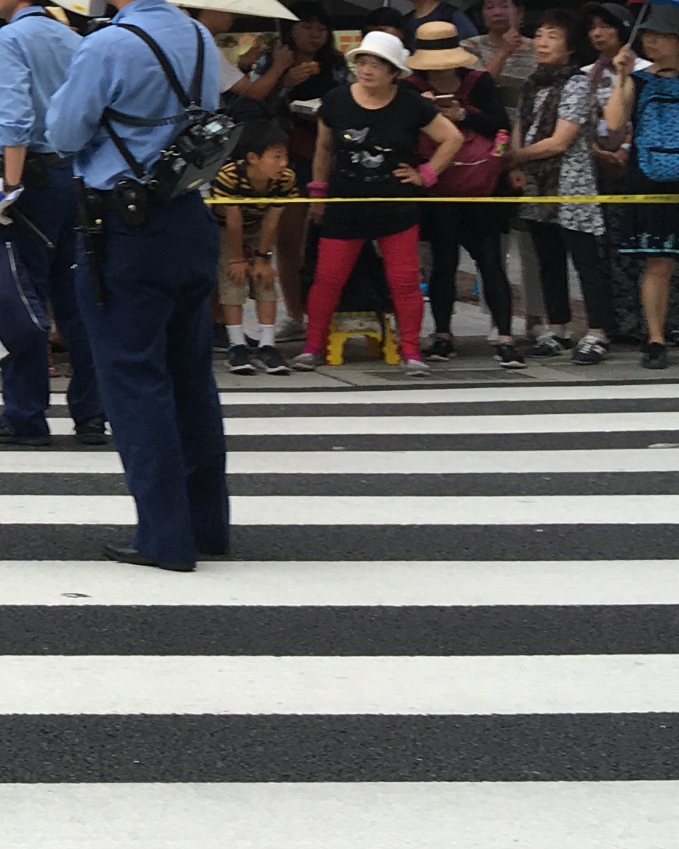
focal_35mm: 97
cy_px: -141
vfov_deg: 18.8
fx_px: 2438
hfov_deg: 13.7
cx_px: -642
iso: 25
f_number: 2.2
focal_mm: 4.15
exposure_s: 1/278
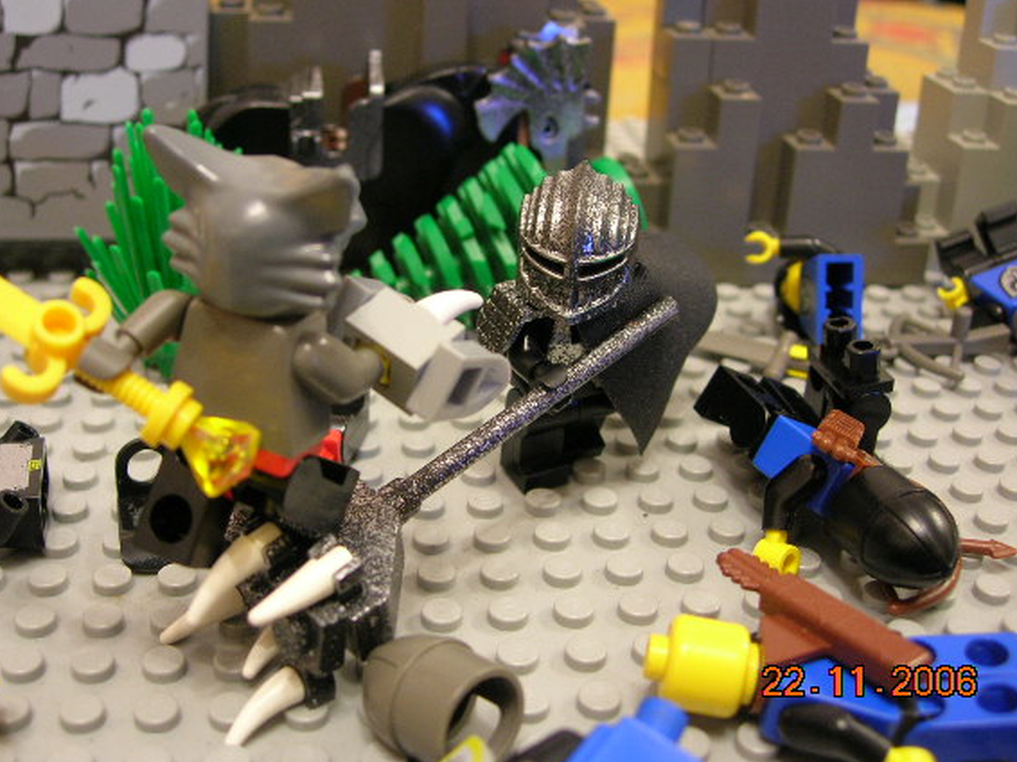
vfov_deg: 33.5
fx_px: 1263
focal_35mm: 43
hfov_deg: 43.8
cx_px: 478
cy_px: 340
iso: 104
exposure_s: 1/3.9
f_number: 2.8
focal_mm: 7.8
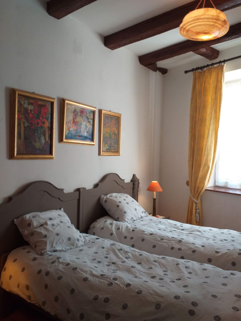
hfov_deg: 53.1
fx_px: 241
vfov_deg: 67.3
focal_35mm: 26
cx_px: 120
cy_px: 160
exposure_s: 1/50
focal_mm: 3.6
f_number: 1.9
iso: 80
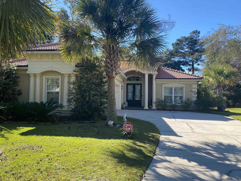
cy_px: 90
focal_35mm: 29
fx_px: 202
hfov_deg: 61.6
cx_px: 111
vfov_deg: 48.2
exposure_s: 1/912
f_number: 1.8
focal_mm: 4.25
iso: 32
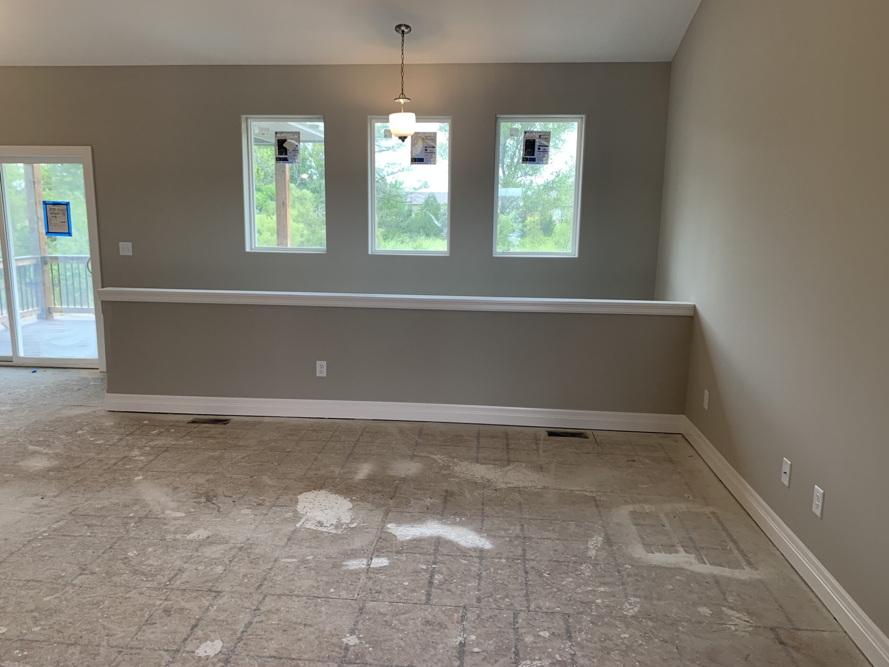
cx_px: 444
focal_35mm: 26
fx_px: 668
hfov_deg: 67.3
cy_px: 334
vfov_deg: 53.1
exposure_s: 1/120
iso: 64
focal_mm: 4.25
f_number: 1.8
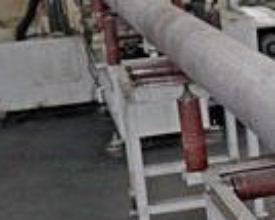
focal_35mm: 88
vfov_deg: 17.4
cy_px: 160
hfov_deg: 18.6
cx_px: 441
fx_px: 716
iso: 800
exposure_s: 1/80
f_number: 4.5
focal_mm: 28
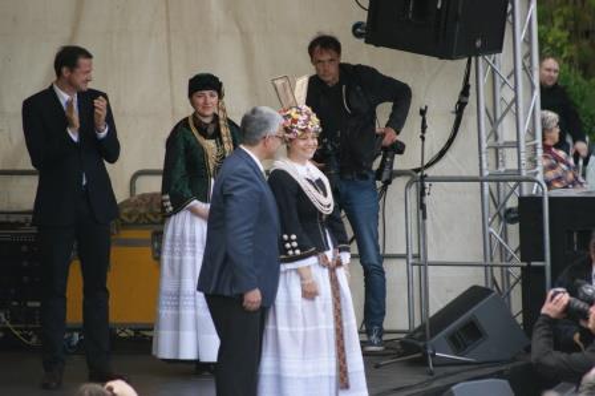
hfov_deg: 4.6
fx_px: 7432
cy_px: 198
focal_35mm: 450
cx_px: 298
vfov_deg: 3.1
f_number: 5.6
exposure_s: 1/500
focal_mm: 300
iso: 320
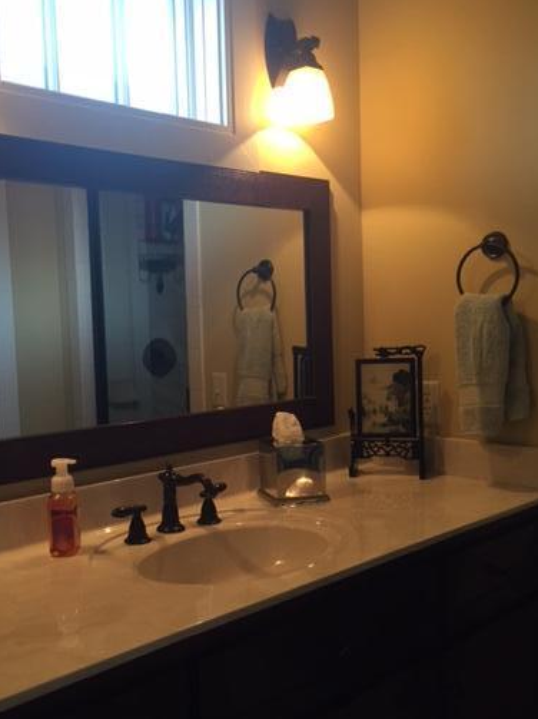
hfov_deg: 38.4
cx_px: 202
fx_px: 767
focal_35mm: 37
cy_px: 384
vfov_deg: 50.1
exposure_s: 1/30
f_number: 2.2
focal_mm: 4.15
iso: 50
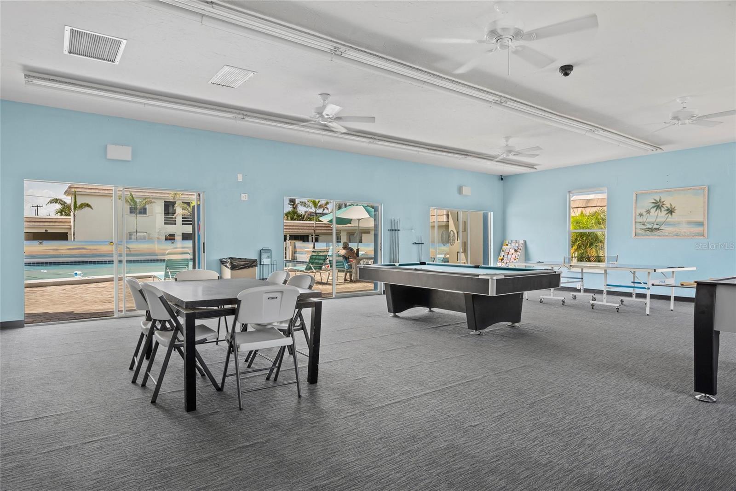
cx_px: 368
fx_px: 429
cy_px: 246
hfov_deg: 81.2
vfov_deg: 59.5
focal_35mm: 21
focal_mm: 21
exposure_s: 1/20
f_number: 5.6
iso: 200
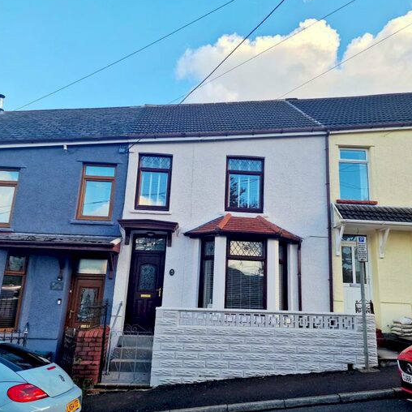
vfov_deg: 57.3
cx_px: 222
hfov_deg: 57.2
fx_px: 377
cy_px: 201
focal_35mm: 28
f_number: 1.8
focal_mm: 6.4
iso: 50
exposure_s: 1/357
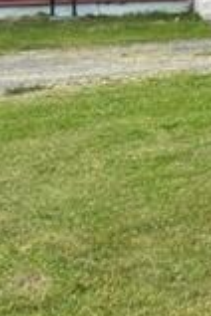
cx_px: 508
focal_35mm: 109
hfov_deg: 10.7
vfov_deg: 17.8
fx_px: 958
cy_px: -74
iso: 50
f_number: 1.5
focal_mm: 5.7
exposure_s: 1/2695
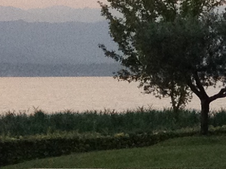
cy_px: 136
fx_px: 1737
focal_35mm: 266
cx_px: 668
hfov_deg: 6.8
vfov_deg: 5.6
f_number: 2.4
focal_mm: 4.28
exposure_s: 1/120
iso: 100
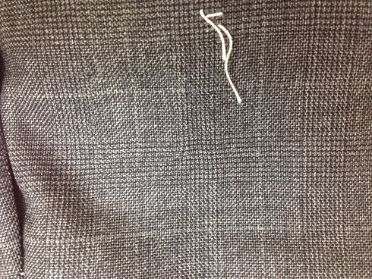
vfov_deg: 40.7
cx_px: 186
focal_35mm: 35
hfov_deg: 52.6
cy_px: 140
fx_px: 376
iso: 250
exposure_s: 1/20
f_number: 2.4
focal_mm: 4.28
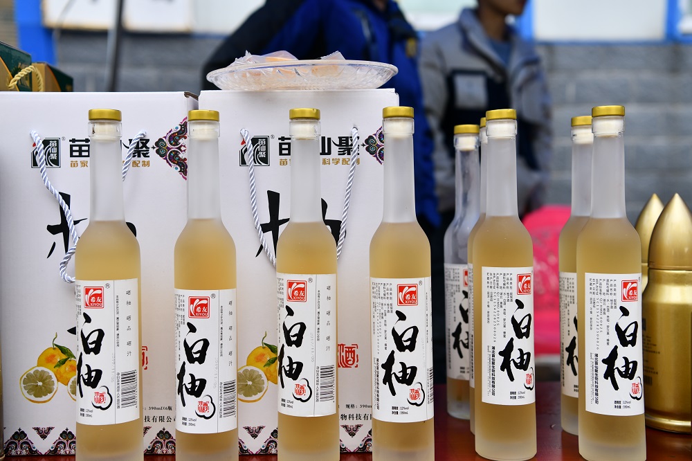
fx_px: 922
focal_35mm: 48
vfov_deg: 28.1
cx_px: 346
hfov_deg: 41.1
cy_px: 230
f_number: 4
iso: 160
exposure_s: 1/200
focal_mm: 48
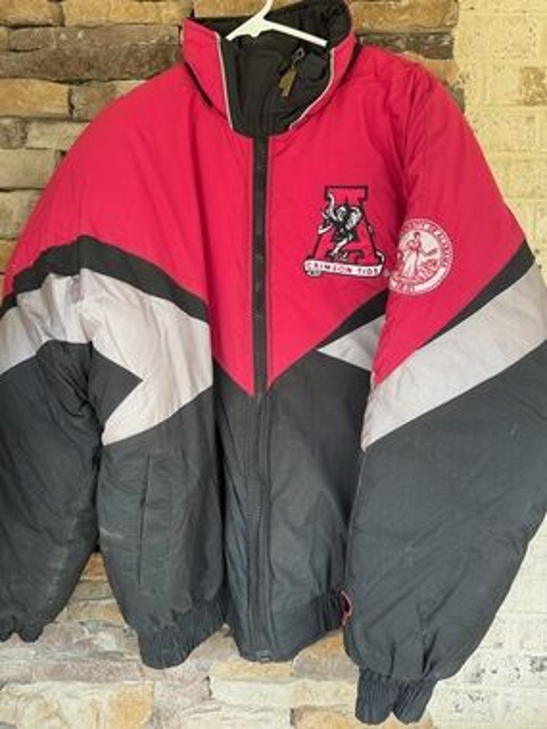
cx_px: 274
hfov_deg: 56.8
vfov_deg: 71.6
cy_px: 364
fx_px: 506
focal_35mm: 24
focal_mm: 6.76
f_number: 1.78
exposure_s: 1/121
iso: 200
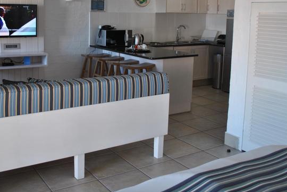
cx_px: 106
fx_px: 319
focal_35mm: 40
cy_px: 54
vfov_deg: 33.0
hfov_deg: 47.9
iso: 200
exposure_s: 1/50
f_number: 3.5
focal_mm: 18
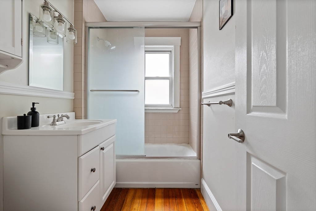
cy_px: 106
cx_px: 158
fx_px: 140
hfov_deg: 96.7
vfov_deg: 73.8
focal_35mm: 16
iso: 320
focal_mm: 16
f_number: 7.1
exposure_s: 1/1.25
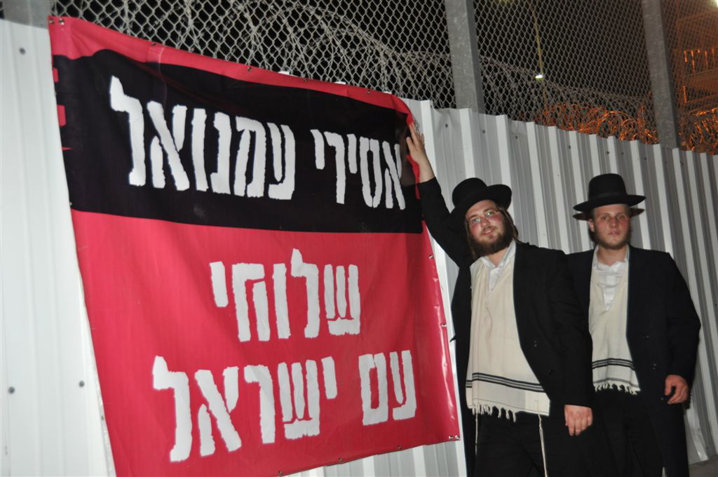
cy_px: 238
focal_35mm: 54
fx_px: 1076
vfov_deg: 25.0
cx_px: 359
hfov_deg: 36.9
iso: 800
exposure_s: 1/60
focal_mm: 36
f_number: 4.2
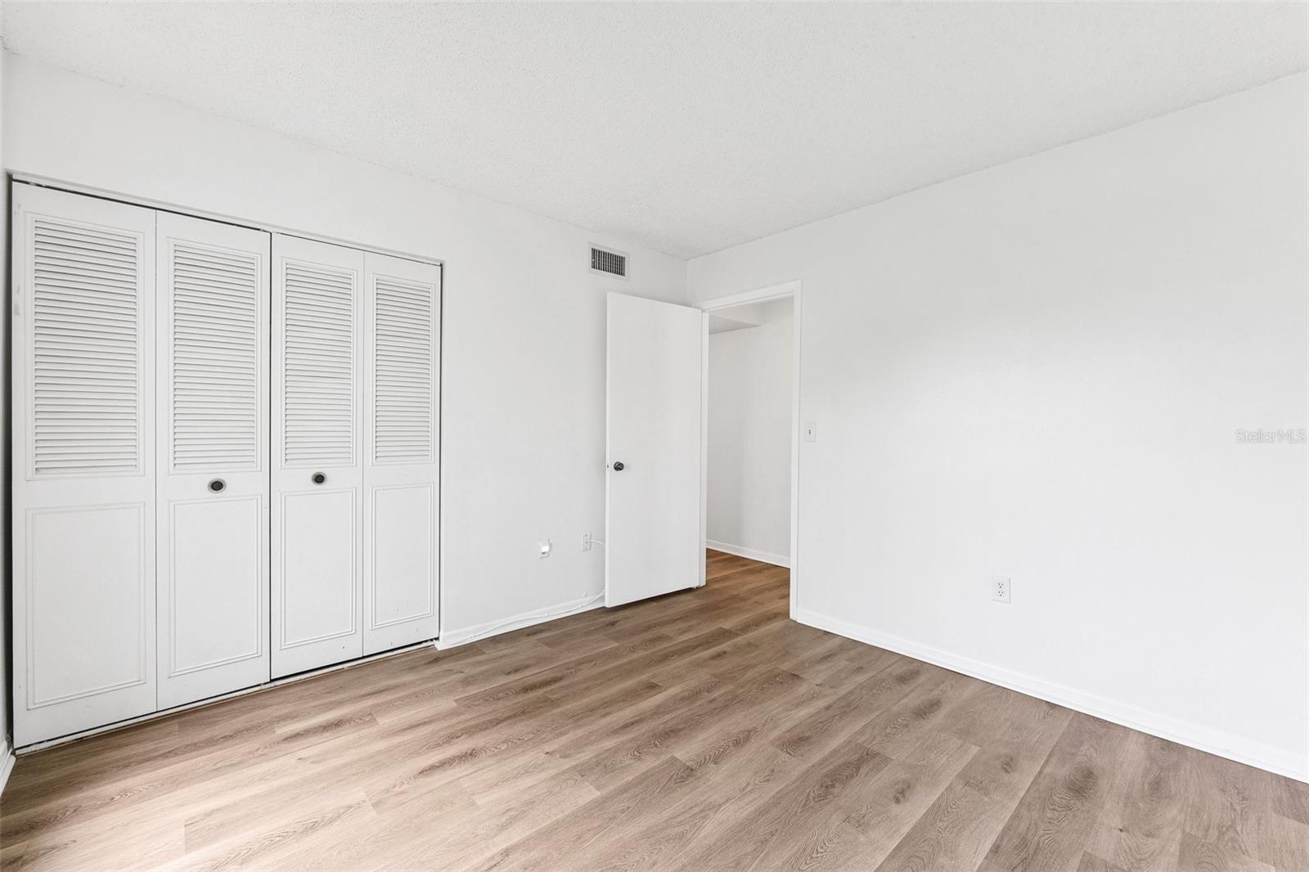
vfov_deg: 81.2
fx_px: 509
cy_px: 436
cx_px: 654
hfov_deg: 104.3
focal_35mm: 14
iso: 400
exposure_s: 1/20
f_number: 8
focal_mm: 14
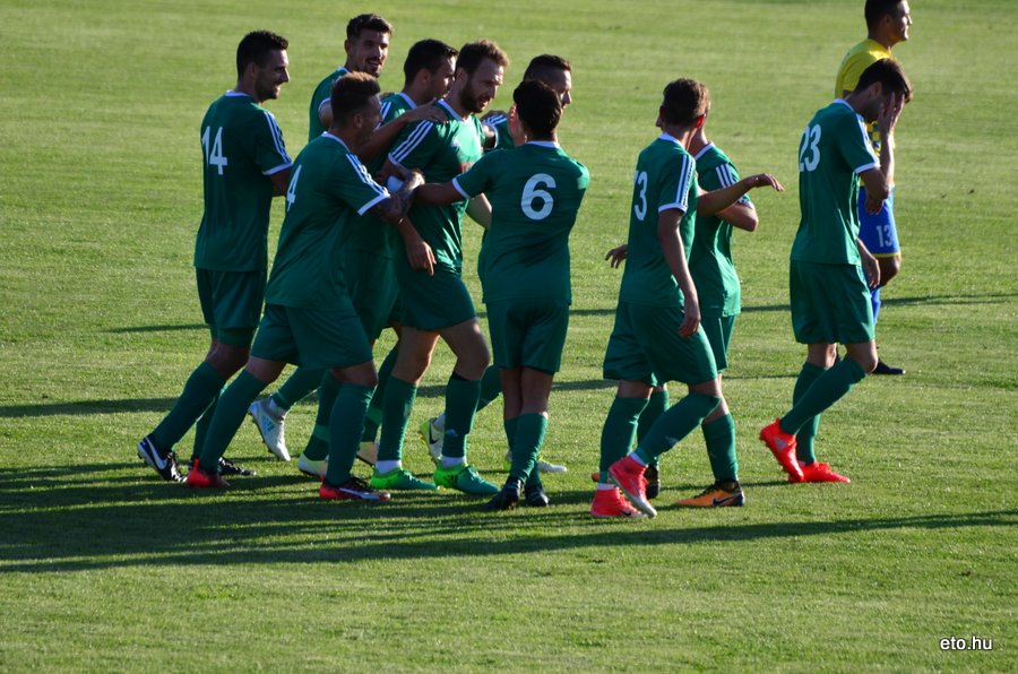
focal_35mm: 450
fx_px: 12698
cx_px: 509
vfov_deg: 3.0
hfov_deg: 4.6
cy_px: 337
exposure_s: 1/500
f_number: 5.6
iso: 250
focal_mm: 300
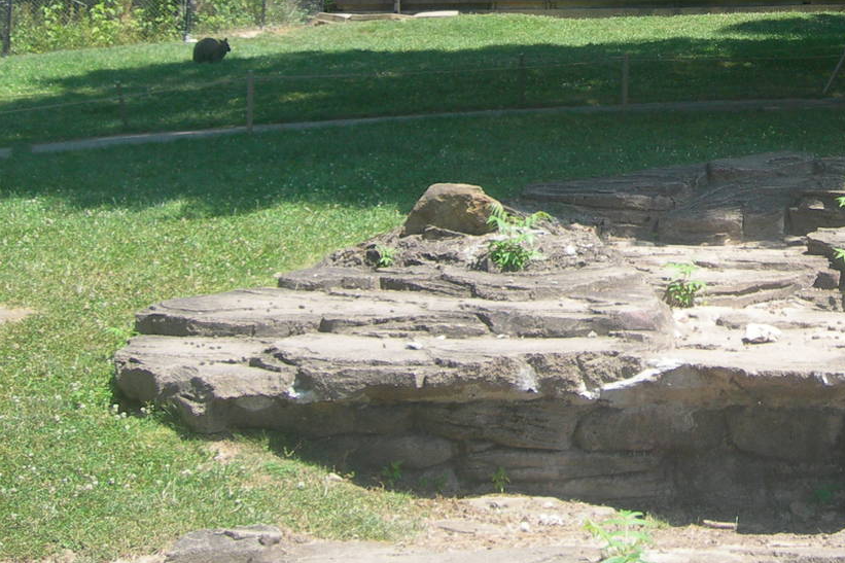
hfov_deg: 25.4
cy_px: 29
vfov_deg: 17.4
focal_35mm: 77
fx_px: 1807
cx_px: 773
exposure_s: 1/358
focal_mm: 7.8
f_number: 2.8
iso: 50
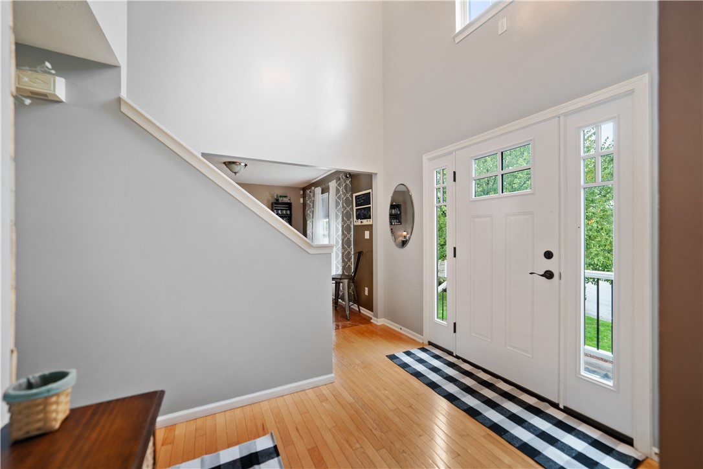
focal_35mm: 14
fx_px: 273
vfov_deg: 81.2
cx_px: 352
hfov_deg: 104.3
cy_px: 234
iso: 640
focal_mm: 14
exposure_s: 1/30
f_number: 2.8
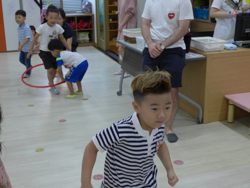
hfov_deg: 38.2
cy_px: 94
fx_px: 361
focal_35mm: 50
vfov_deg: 29.1
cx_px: 125
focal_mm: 9.8
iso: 500
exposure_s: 1/320
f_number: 1.9
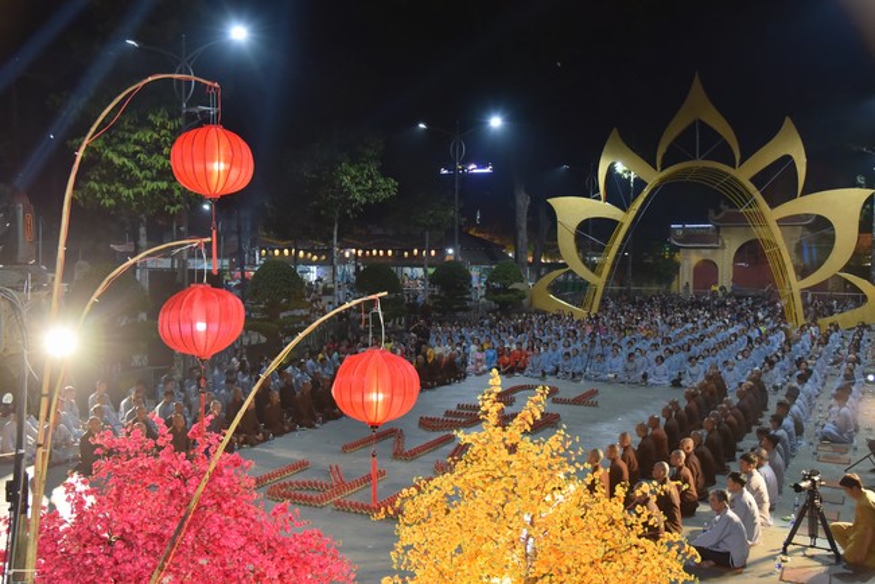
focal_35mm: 38
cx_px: 438
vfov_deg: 35.1
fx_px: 924
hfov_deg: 50.7
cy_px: 292
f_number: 5.6
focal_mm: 38
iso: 1250
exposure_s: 1/60
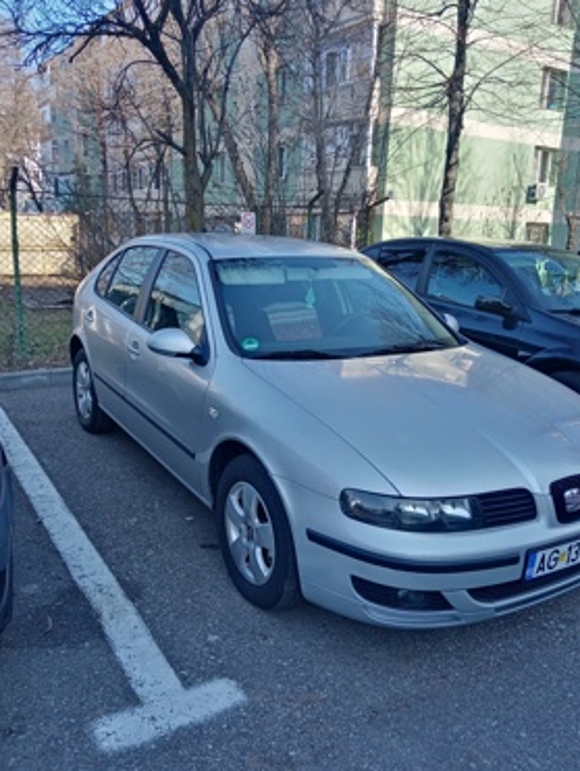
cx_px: 287
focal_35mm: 28
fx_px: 624
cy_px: 395
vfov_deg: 63.4
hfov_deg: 49.8
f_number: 1.8
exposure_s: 1/461
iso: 113
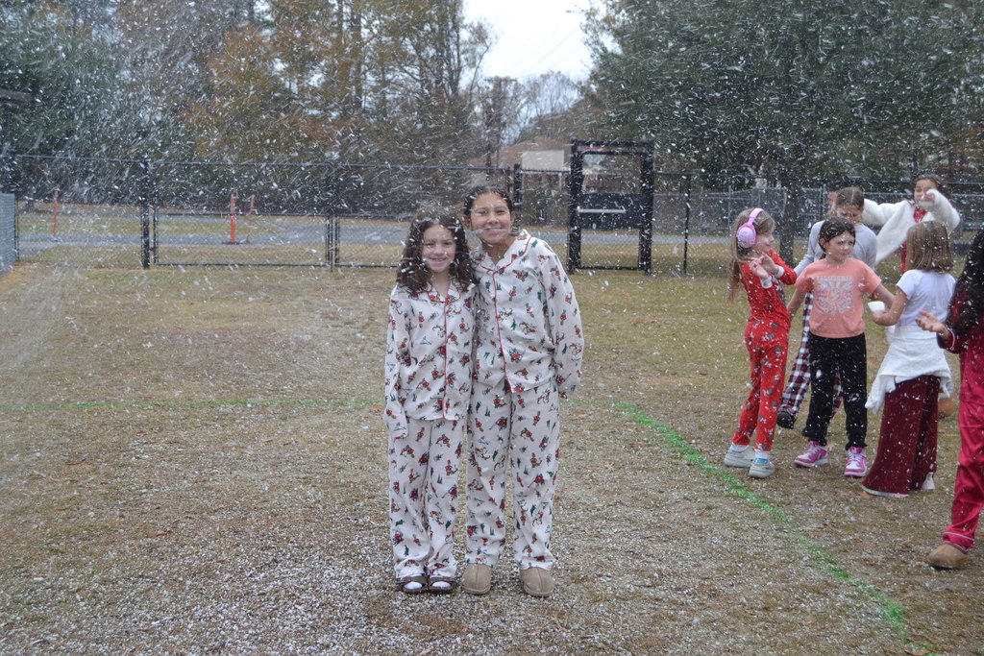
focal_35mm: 46
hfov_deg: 42.3
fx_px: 1271
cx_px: 492
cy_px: 328
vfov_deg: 29.0
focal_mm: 31
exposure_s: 1/125
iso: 100
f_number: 5.6
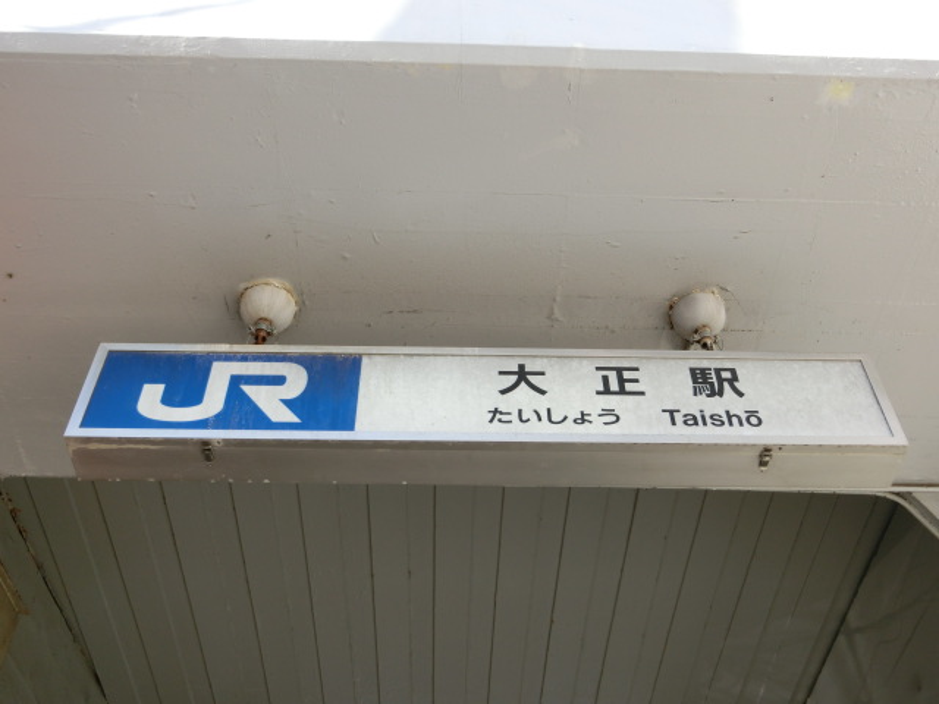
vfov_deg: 36.8
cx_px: 470
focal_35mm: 39
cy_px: 352
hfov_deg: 47.9
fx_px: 1058
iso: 80
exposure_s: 1/125
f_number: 4.1
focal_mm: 6.9
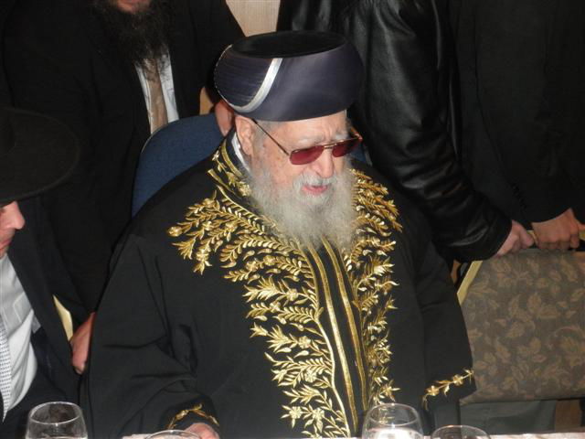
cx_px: 292
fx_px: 1234
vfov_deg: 20.2
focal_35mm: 73
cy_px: 220
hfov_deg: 26.7
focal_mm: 12.9
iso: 320
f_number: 4
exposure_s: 1/100
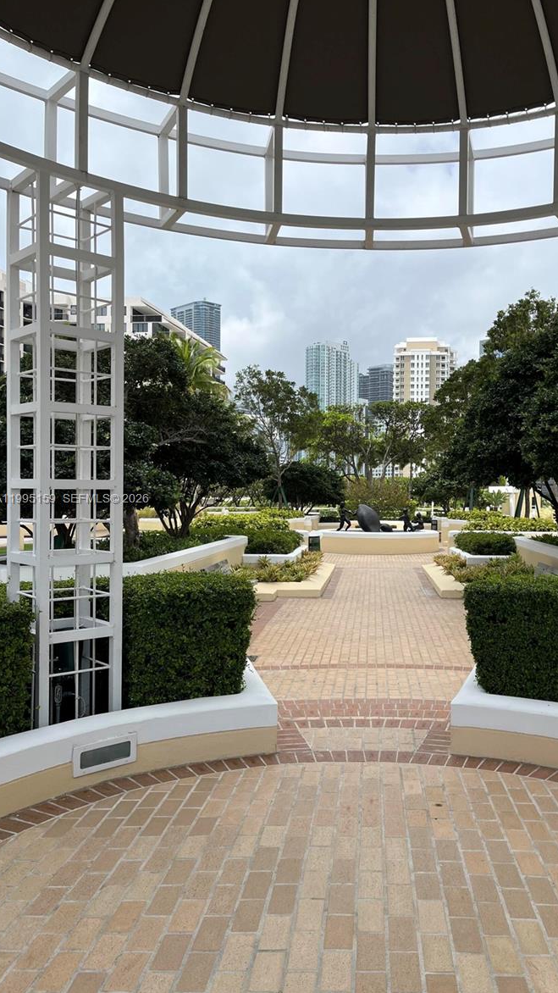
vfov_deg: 66.1
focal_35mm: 29
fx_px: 763
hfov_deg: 39.7
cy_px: 500
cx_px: 373
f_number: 1.6
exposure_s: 1/4149
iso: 50
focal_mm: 5.1
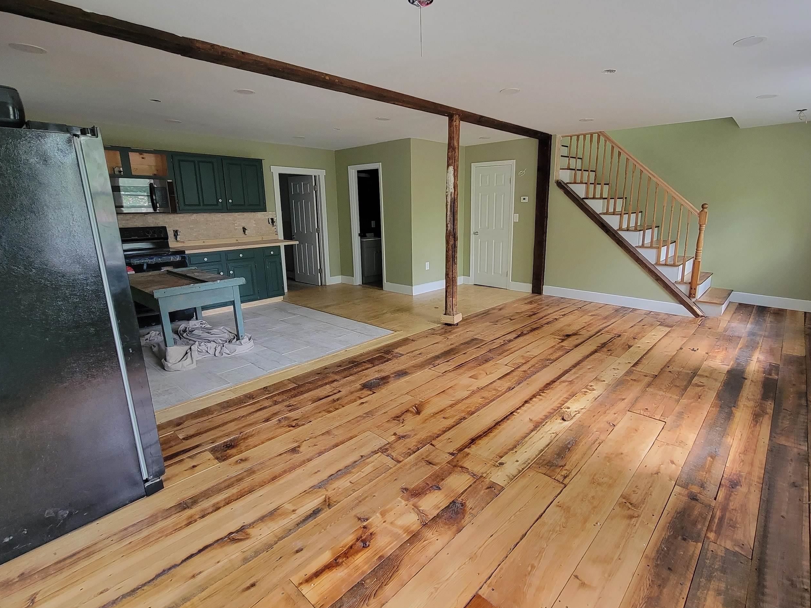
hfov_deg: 94.2
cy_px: 295
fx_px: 375
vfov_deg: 78.1
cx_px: 445
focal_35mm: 16
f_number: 2.2
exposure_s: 1/60
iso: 250
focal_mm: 2.2
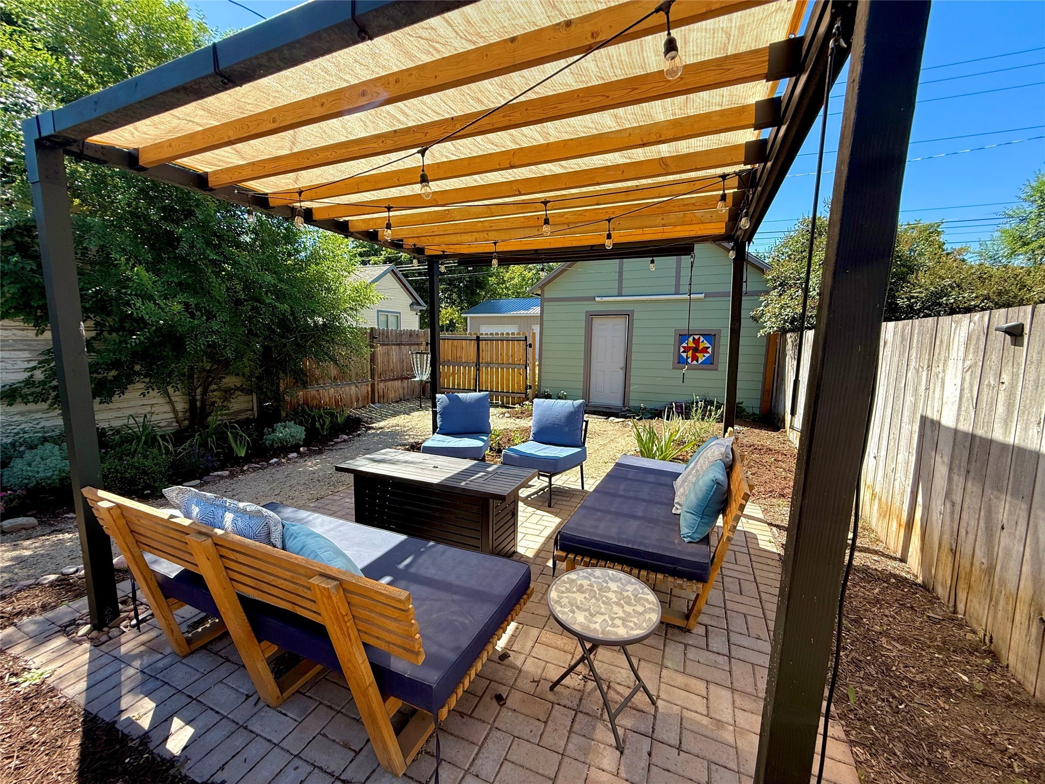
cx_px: 522
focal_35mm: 14
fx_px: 423
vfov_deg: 85.7
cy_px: 392
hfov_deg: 102.1
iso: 50
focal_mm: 2.22
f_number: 2.2
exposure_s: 1/619
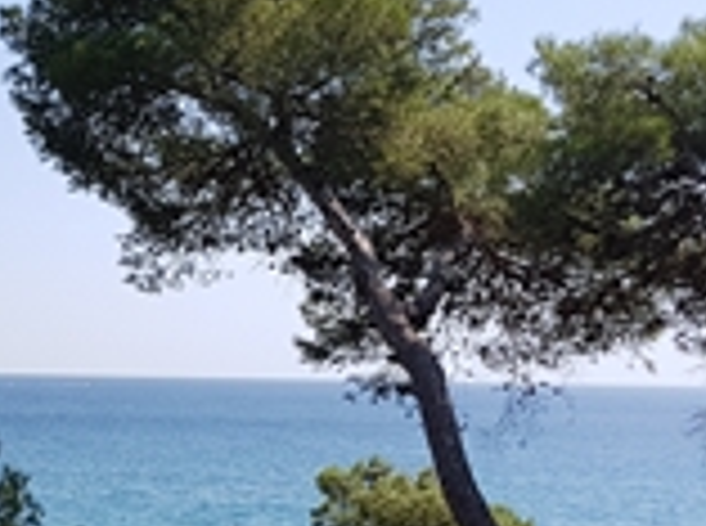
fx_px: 1689
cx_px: 22
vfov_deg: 17.5
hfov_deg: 22.8
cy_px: 465
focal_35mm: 83
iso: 50
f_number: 1.7
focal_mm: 4.2
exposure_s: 1/2840
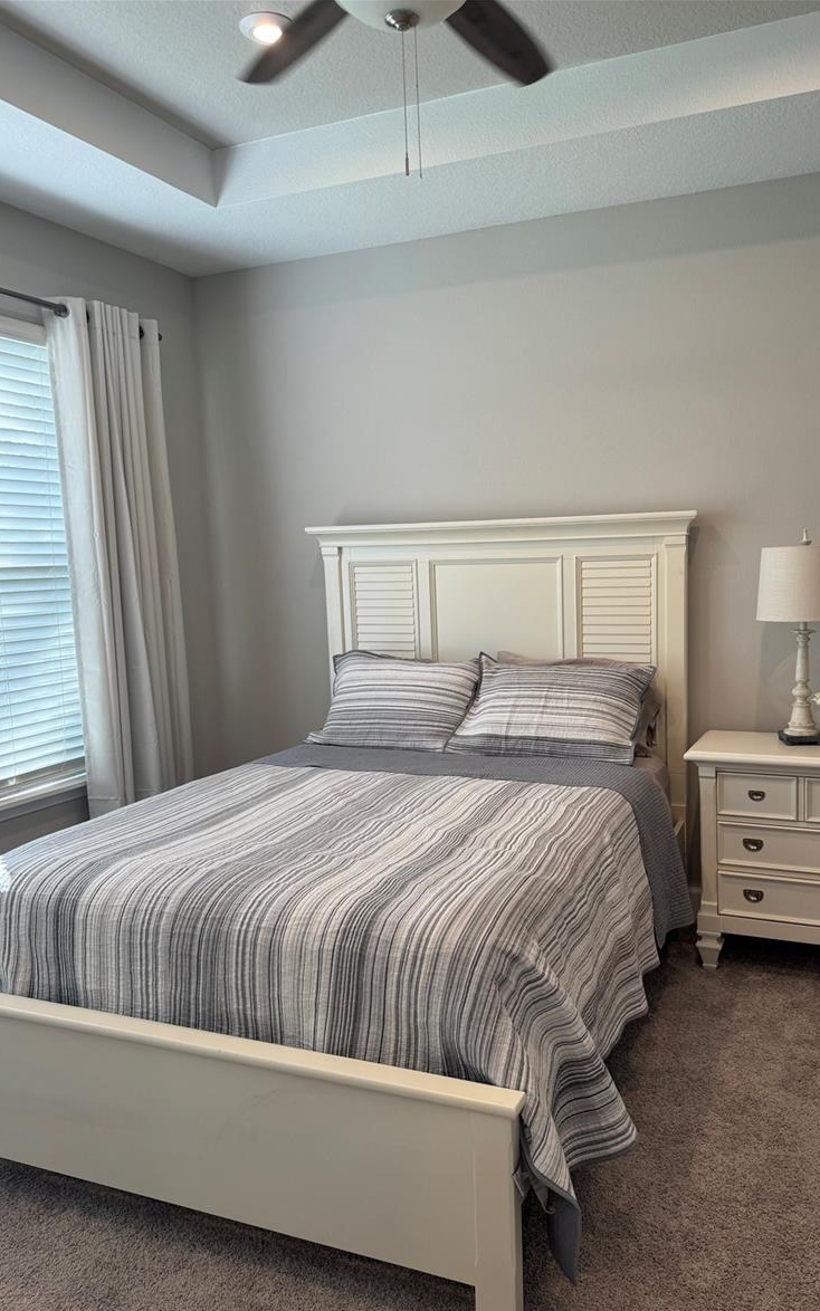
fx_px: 929
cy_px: 669
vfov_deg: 70.4
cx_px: 486
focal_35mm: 26
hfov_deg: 47.4
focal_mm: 6.76
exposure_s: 1/120
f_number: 1.78
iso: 64
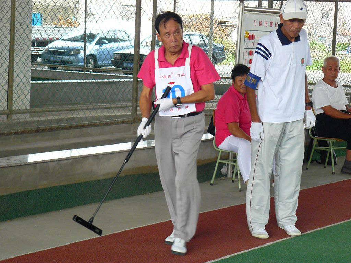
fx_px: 984
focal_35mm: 97
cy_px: 132
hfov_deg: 20.2
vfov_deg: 15.2
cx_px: 176
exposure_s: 1/125
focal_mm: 16.2
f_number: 3.2
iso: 200
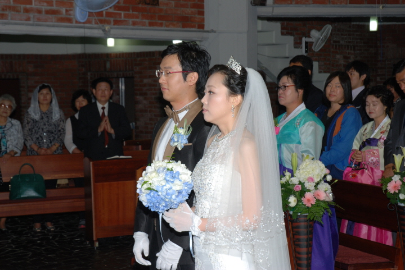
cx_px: 202
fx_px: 844
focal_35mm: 75
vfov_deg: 18.2
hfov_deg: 27.0
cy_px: 135
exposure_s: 1/60
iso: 200
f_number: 7.1
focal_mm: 50
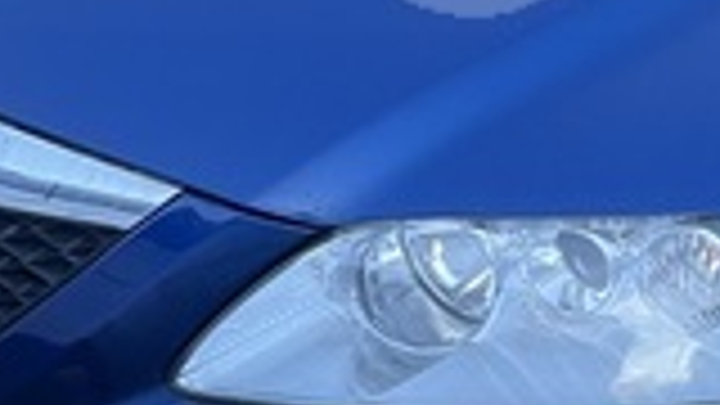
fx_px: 2024
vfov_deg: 11.1
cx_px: 603
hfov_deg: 19.9
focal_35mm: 106
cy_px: -148
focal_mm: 5.1
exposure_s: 1/60
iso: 250
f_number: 1.6
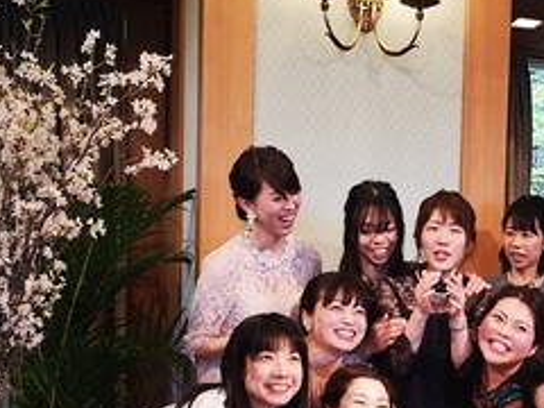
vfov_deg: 20.0
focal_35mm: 72
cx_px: 462
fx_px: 1131
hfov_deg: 26.4
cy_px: 382
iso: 125
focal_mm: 3.95
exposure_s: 1/60
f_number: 1.8
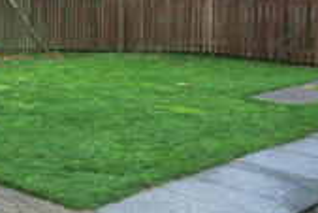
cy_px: -48
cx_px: -103
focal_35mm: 62
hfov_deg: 26.9
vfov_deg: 20.4
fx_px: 548
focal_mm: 16
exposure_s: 1/320
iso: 400
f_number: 8
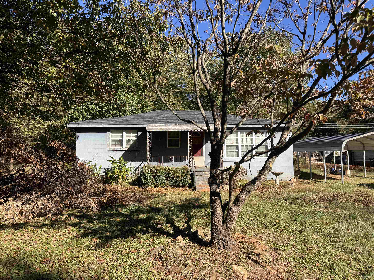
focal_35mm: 24
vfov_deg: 56.8
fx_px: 259
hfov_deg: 71.6
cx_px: 187
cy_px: 140
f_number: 1.78
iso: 80
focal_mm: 6.76
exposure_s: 1/2331
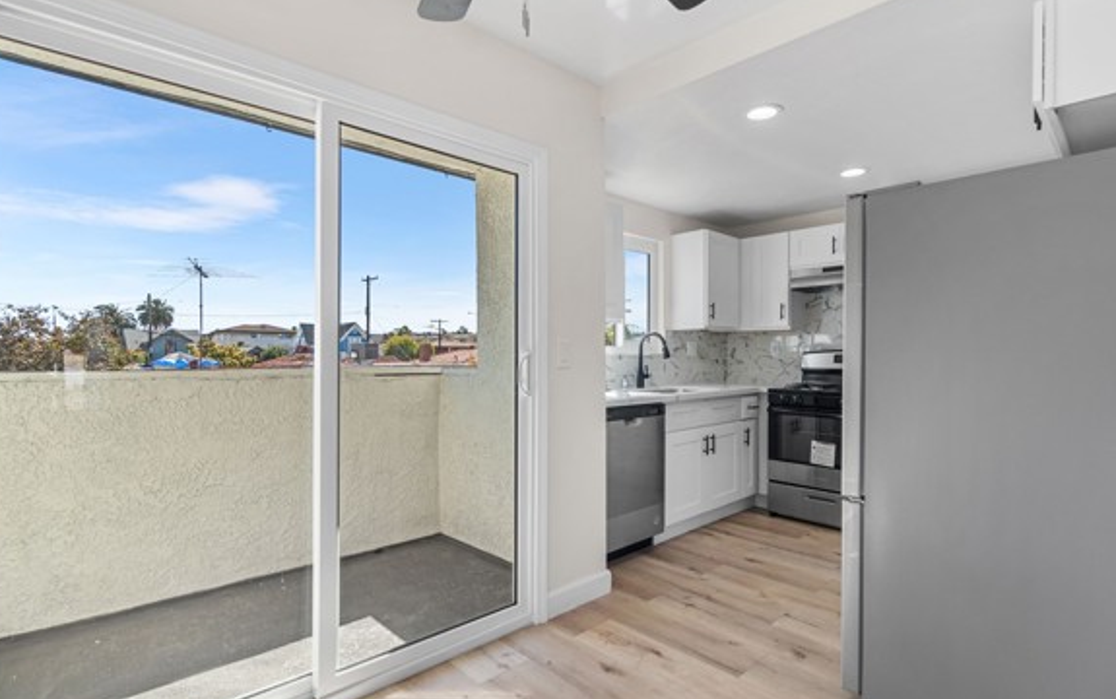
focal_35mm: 17
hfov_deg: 94.2
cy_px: 359
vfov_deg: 68.1
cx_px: 592
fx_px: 517
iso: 100
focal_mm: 10
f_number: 7.1
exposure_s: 1/20
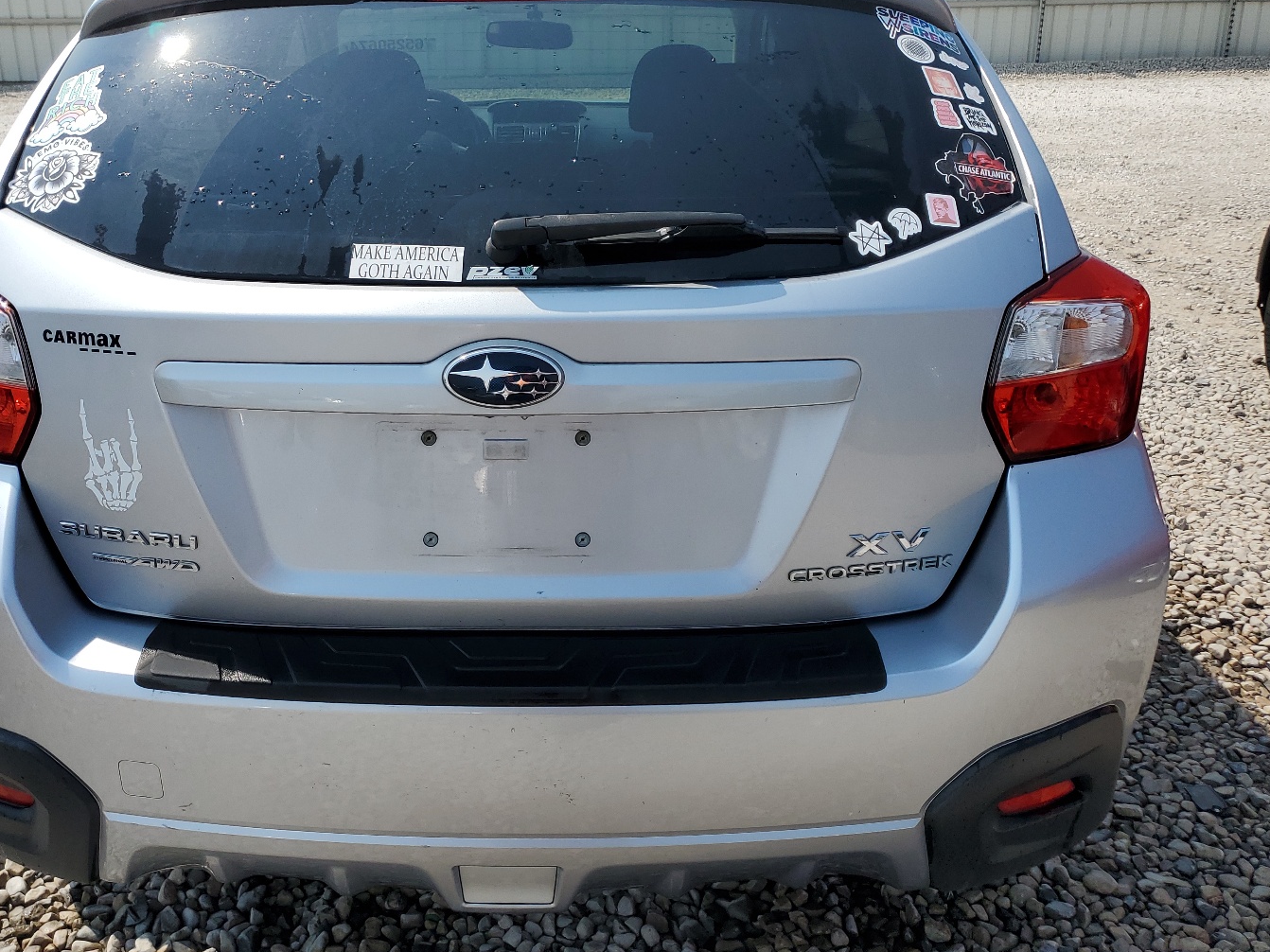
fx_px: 1137
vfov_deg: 45.3
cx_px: 530
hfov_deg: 58.0
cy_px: 421
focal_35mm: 31
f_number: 1.5
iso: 50
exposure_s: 1/5000
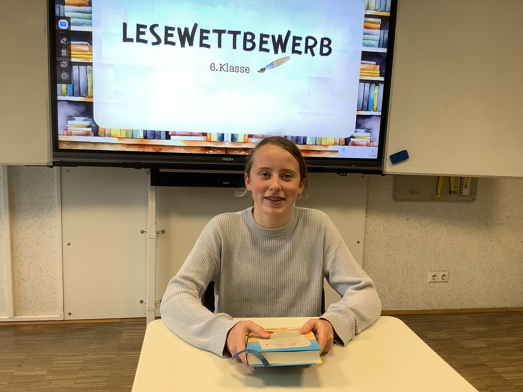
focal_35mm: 31
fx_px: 468
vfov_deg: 45.4
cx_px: 262
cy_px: 196
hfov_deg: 58.4
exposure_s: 1/50
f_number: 2.4
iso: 64
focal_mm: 3.3
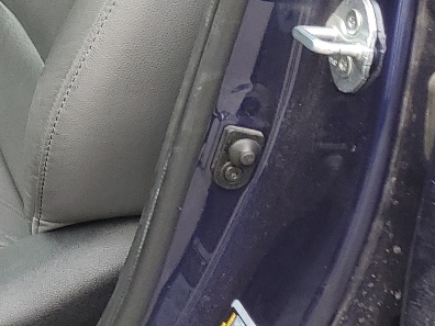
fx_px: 1319
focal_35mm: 105
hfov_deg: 15.8
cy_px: -128
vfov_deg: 13.5
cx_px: -359
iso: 50
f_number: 1.5
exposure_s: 1/192
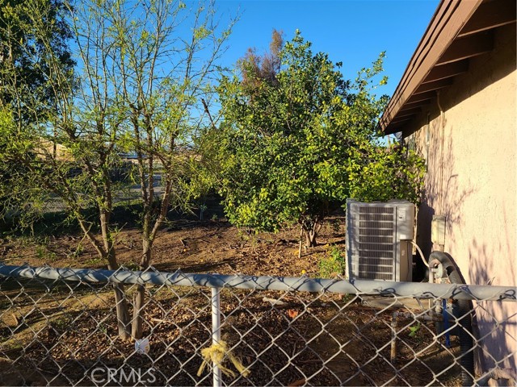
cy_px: 194
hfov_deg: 67.3
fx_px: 388
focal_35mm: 26
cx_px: 258
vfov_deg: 53.1
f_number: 1.8
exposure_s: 1/1192
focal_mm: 5.4
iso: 40
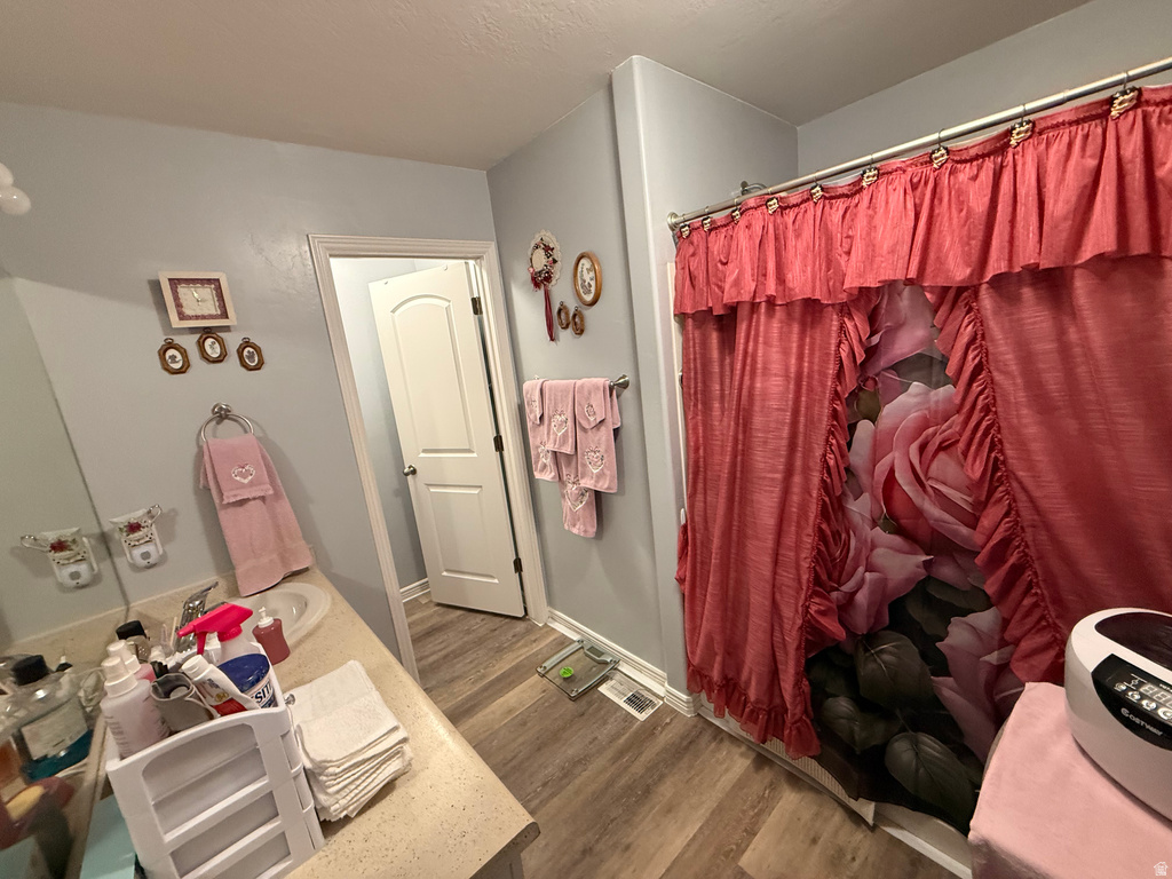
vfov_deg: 85.7
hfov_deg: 102.1
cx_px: 586
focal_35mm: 14
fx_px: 474
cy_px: 440
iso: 320
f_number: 2.2
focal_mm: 2.22
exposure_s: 1/66
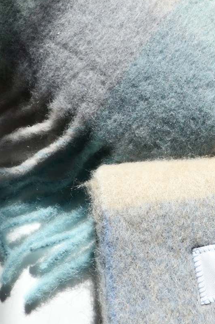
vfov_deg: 11.7
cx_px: 196
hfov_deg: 7.7
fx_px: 1583
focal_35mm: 176
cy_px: 146
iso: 320
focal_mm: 62
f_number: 5
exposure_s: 1/800
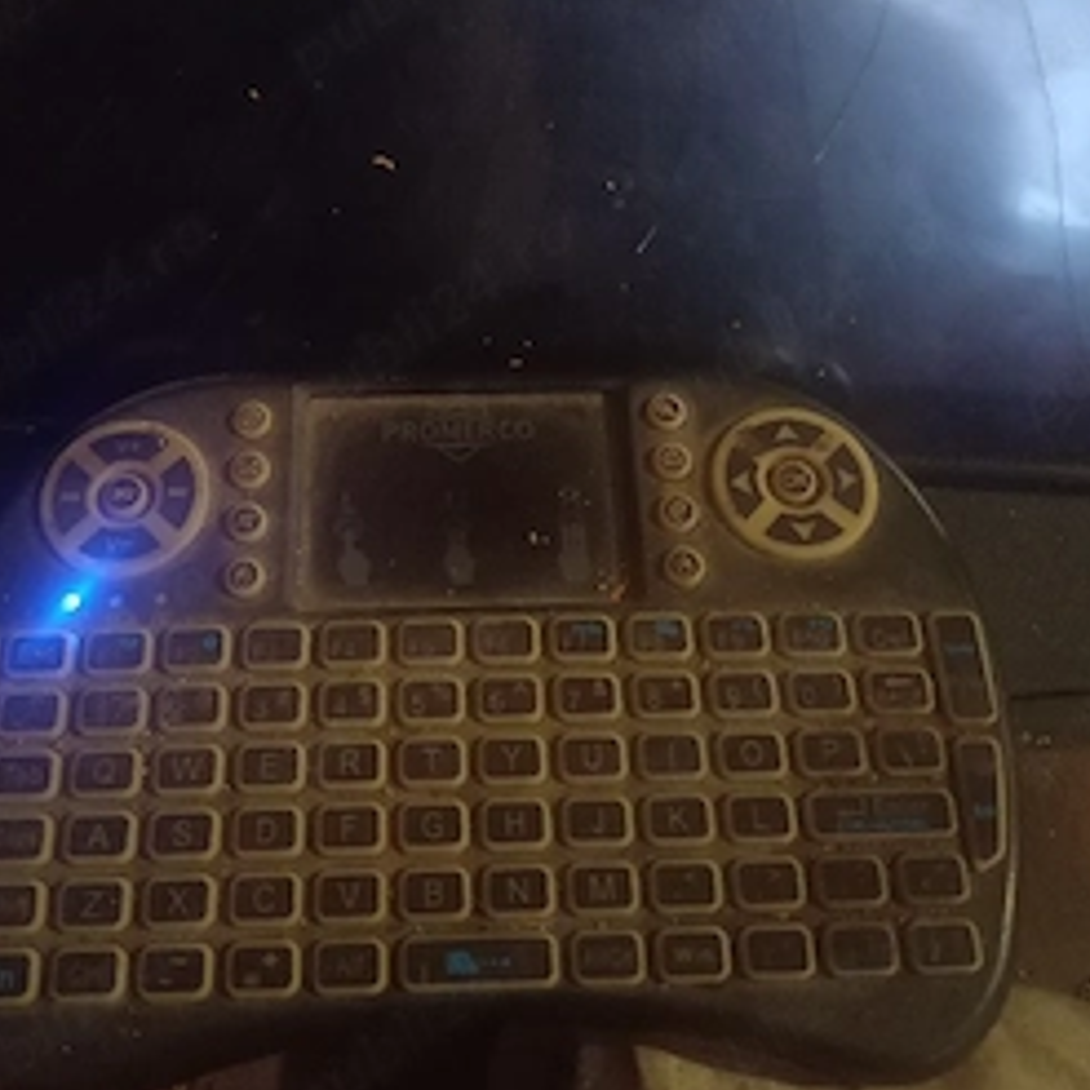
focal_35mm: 36
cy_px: 363
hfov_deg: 46.0
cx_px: 479
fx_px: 1282
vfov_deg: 45.4
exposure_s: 1/16.7
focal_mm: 4.65
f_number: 1.8
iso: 2000
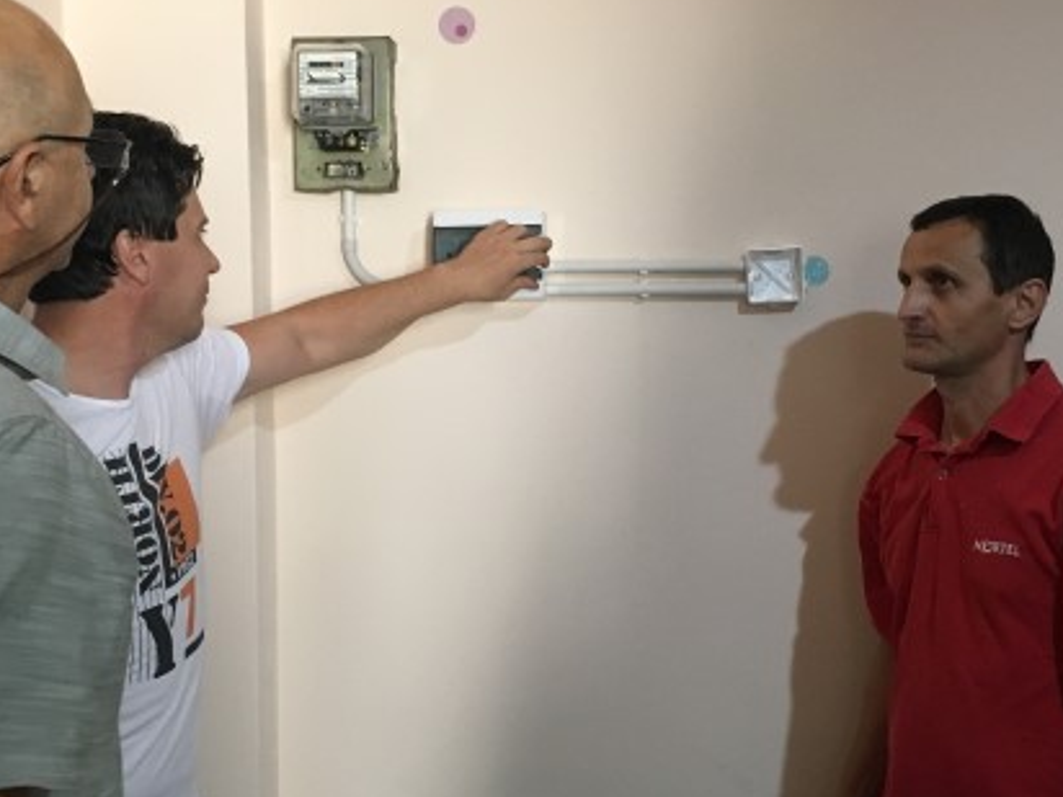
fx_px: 1382
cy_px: 397
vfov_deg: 32.2
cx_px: 547
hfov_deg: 42.1
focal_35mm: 45
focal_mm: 4.15
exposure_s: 1/33
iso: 200
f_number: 2.2
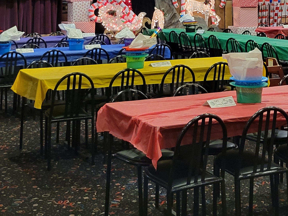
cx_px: 187
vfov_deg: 18.9
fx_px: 599
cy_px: -67
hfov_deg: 26.9
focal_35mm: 72
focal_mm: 5.4
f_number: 1.8
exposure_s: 1/40
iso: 640
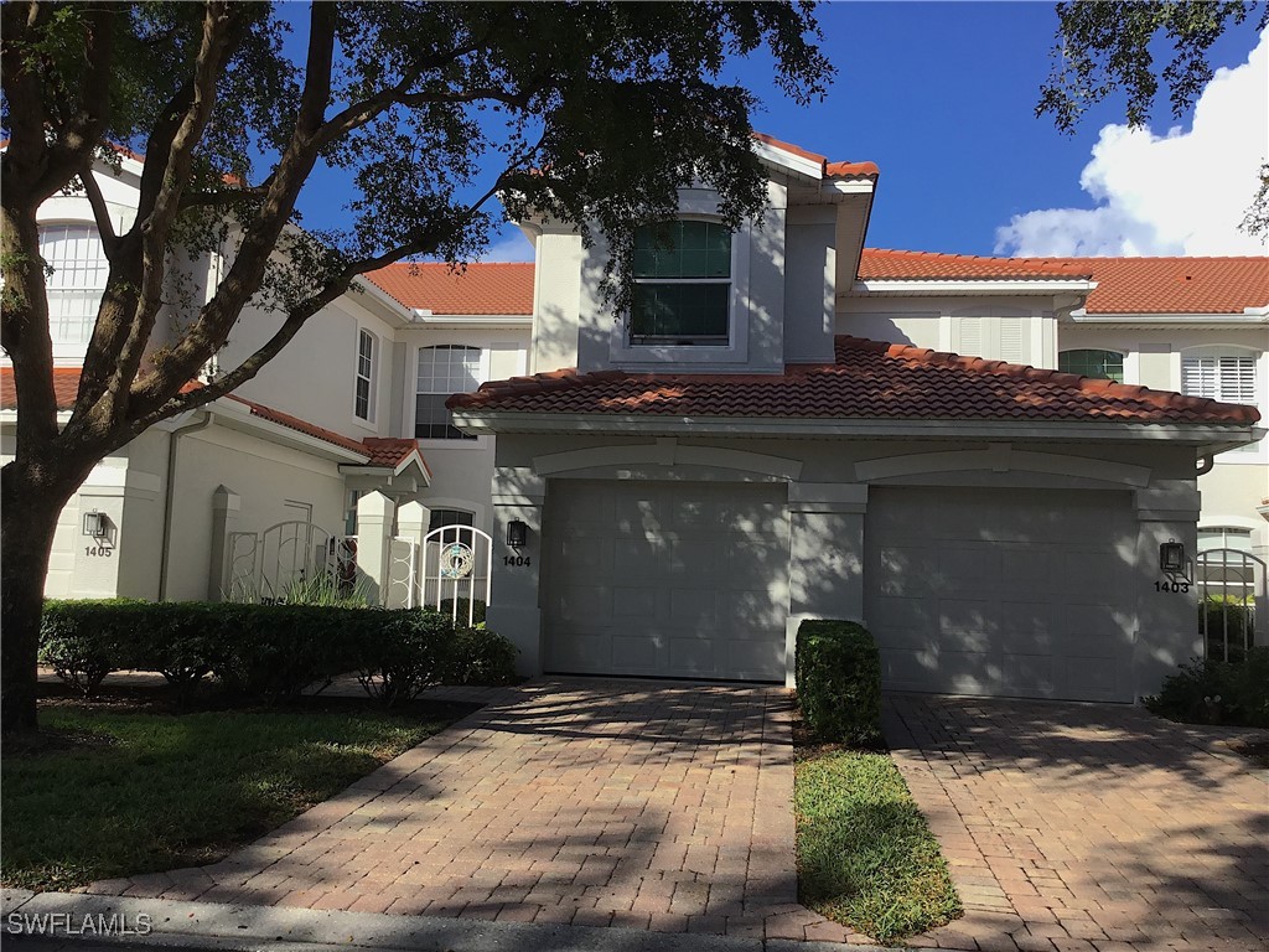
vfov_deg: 45.4
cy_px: 476
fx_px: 1136
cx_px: 634
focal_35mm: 31
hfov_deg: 58.4
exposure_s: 1/1072
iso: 25
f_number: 2.4
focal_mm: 3.3
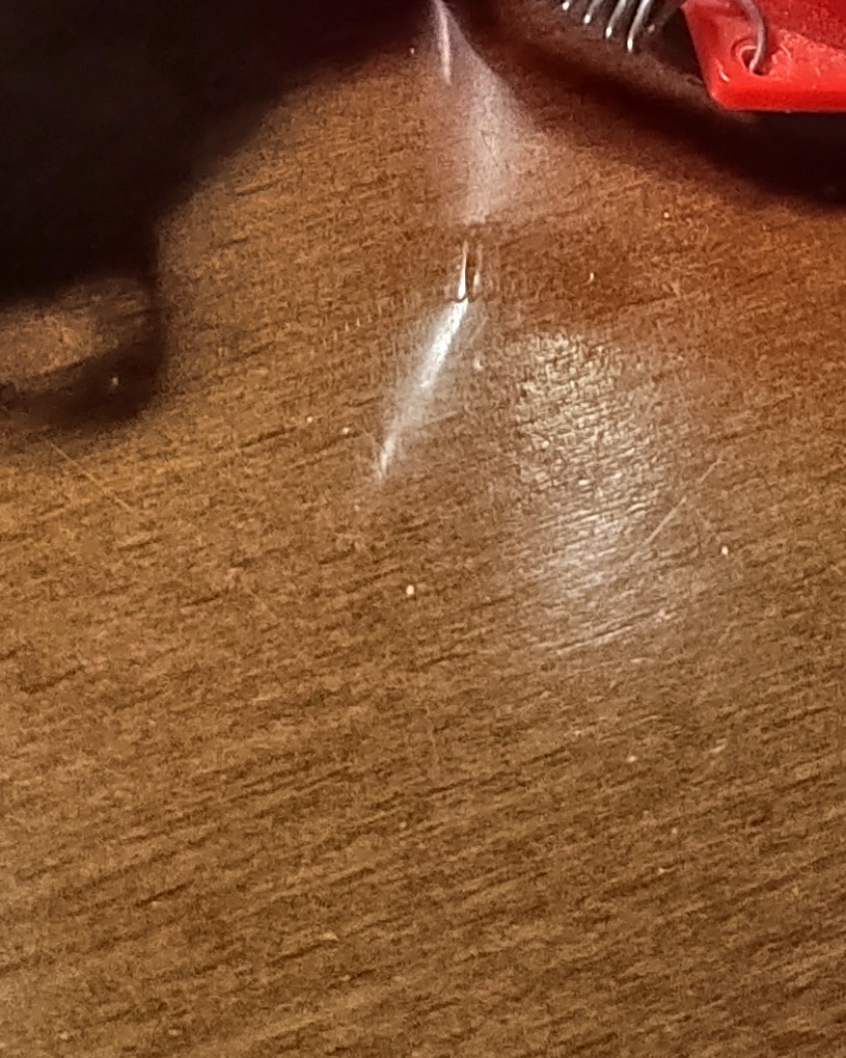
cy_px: -380
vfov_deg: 20.1
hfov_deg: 17.8
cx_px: 322
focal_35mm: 86
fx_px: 2692
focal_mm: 5.52
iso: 5040
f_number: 1.9
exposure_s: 1/25
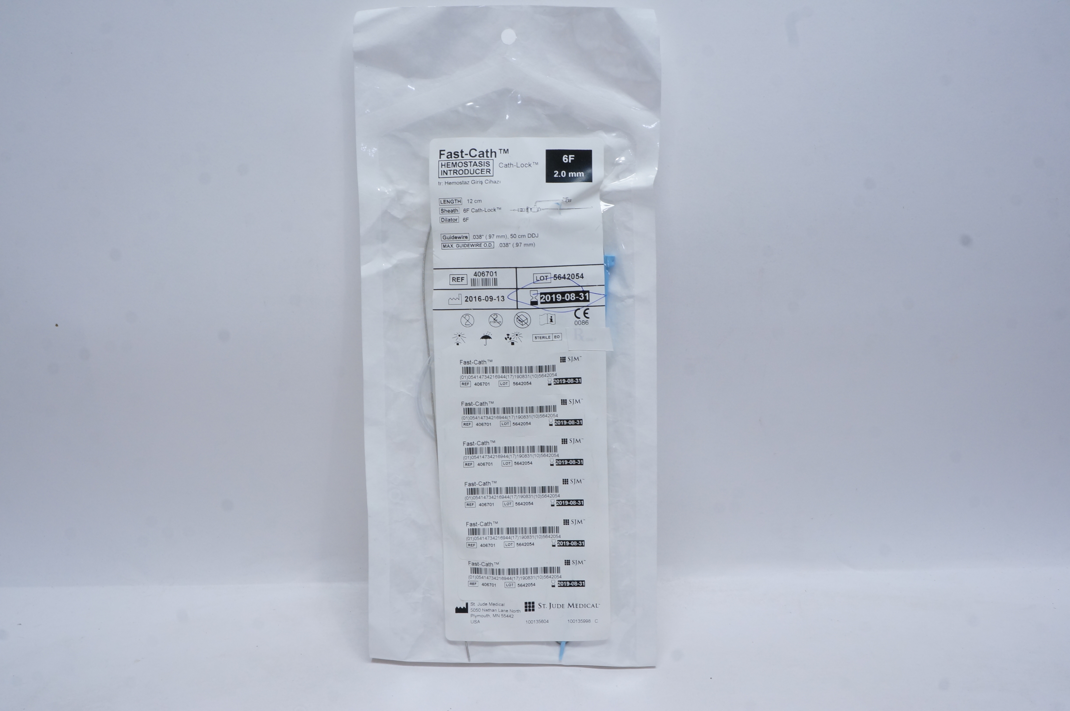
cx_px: 535
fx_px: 980
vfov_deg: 39.9
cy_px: 356
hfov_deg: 57.3
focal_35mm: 33
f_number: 14
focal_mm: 22
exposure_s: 1/10
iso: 400
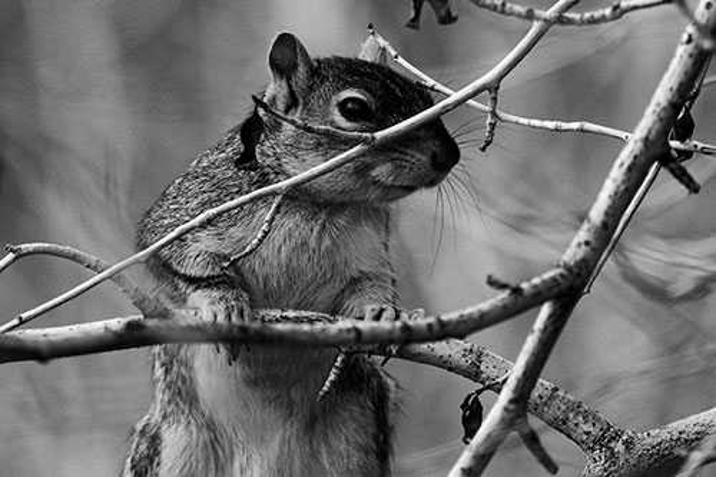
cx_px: 358
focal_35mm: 1200
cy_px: 238
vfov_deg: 1.1
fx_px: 23857
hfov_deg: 1.7
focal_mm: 1200
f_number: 13
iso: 6400
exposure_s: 1/1250
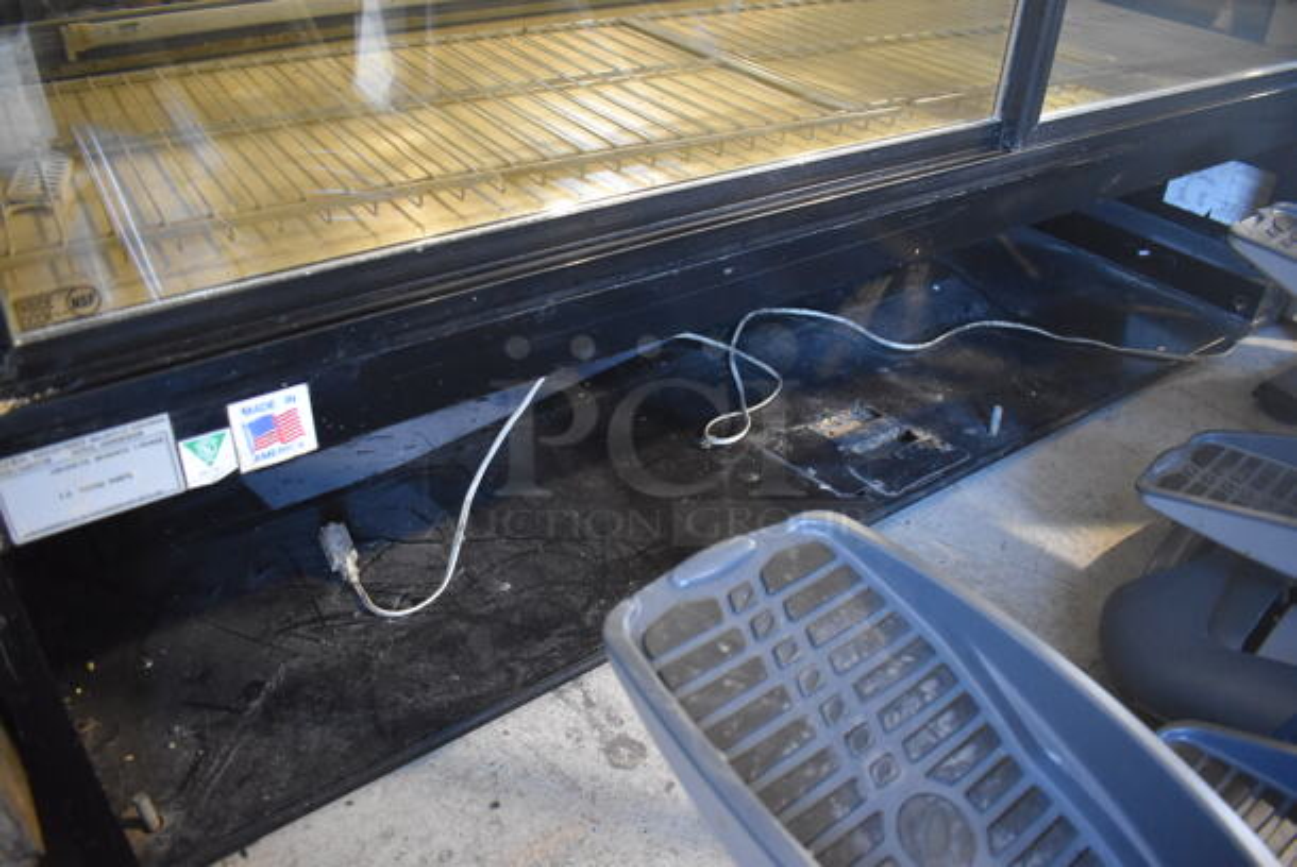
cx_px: 648
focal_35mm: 27
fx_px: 974
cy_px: 434
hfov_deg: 67.3
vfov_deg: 48.0
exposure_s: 1/30
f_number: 3.5
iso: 3200
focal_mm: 18
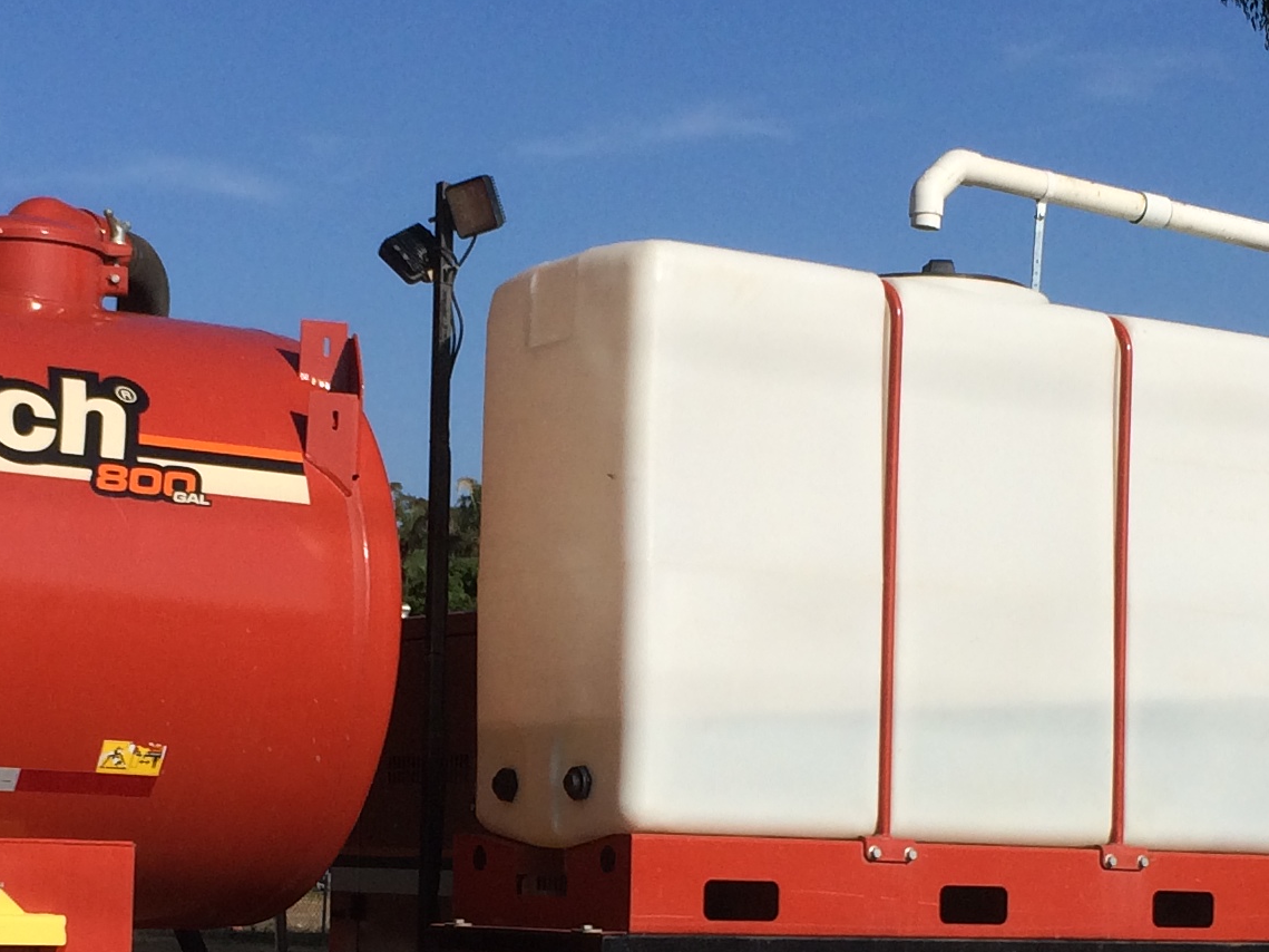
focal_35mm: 86
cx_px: 585
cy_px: 862
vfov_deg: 16.9
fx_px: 3152
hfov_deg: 22.8
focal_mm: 4.12
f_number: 2.2
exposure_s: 1/4115
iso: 40
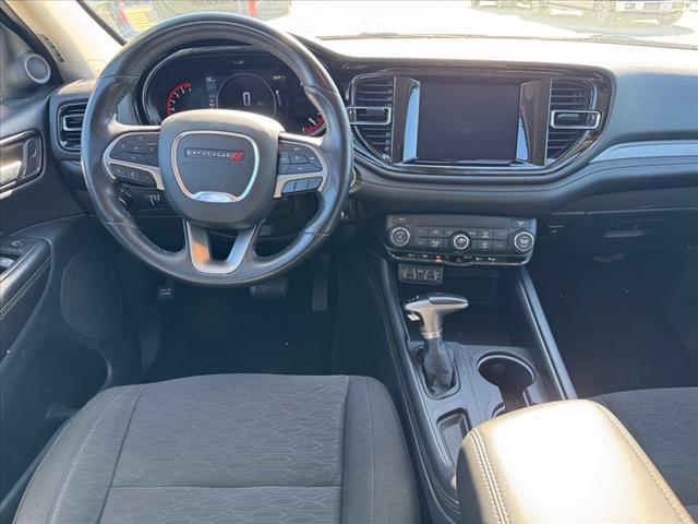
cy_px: 262
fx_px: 484
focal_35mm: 24
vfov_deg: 56.8
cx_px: 349
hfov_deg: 71.6
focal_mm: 6.76
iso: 200
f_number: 1.78
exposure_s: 1/121
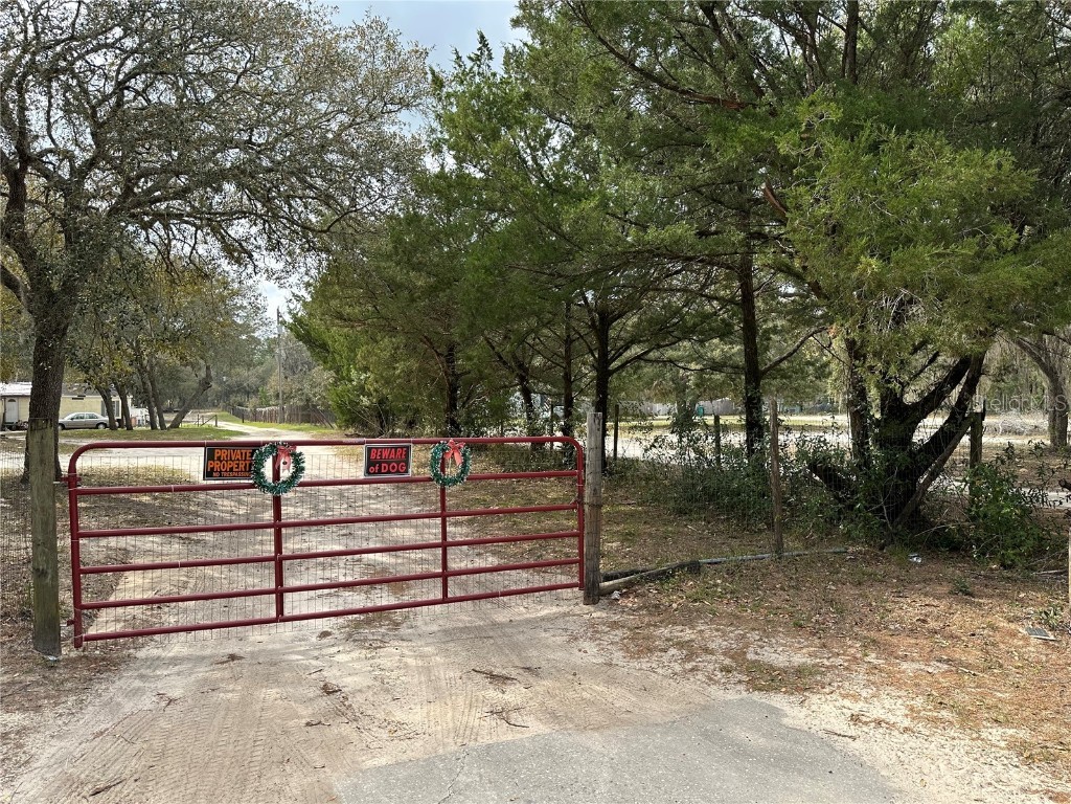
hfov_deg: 71.6
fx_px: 743
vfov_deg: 56.8
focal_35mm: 24
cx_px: 536
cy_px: 402
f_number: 1.78
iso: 80
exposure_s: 1/1339
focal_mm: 6.86
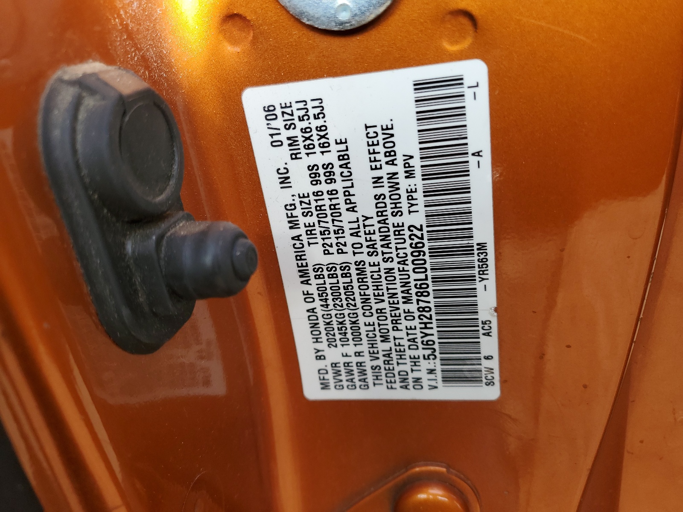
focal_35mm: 26
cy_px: 256
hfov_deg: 67.3
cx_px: 342
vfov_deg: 53.1
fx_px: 513
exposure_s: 1/526
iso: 50
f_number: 1.5
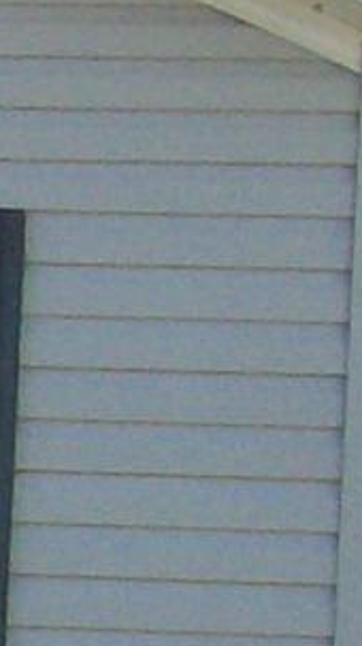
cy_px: 1002
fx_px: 4531
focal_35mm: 265
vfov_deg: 8.0
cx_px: -1589
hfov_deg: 4.0
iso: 80
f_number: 4.8
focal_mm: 6
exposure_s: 1/392
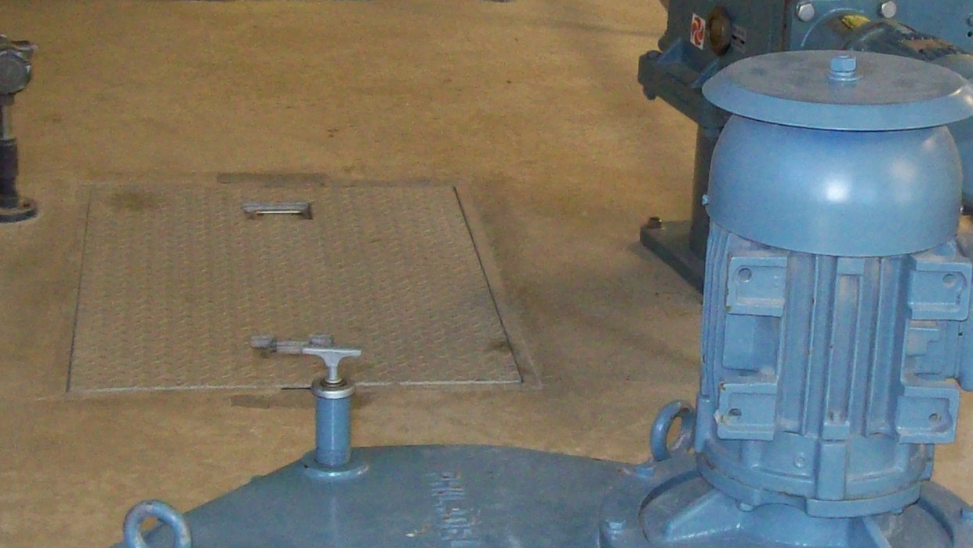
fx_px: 2322
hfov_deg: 23.5
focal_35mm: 90
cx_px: 677
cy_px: 221
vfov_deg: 13.4
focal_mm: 6
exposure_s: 1/64
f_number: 2.7
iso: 200
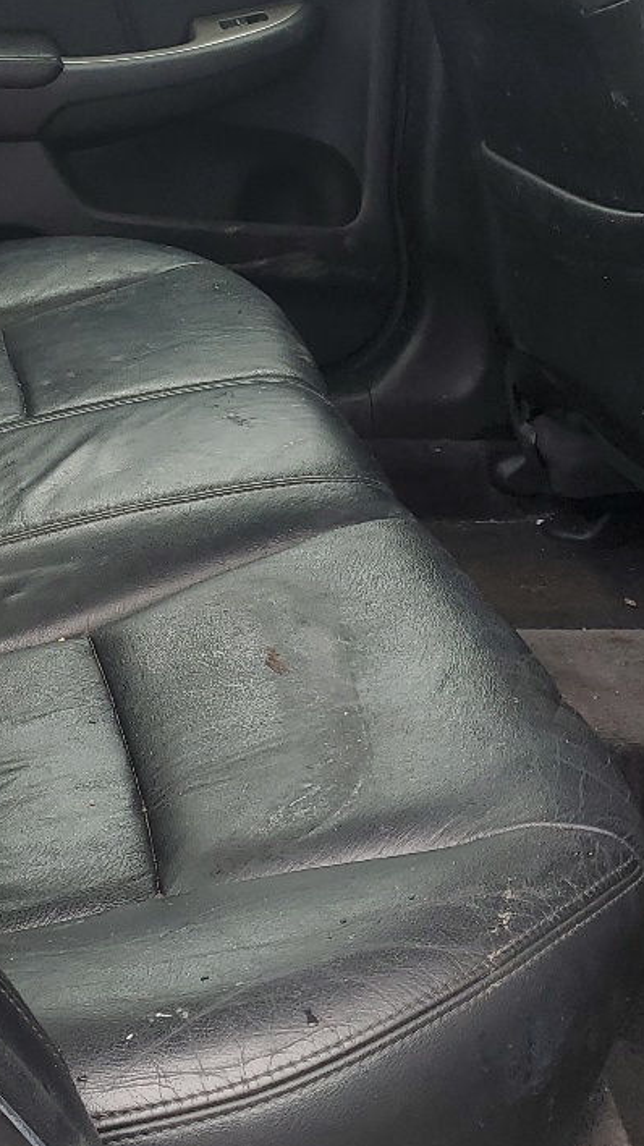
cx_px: 147
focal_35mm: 64
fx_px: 1944
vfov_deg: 32.4
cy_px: 342
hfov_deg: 18.7
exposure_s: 1/175
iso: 50
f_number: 1.5
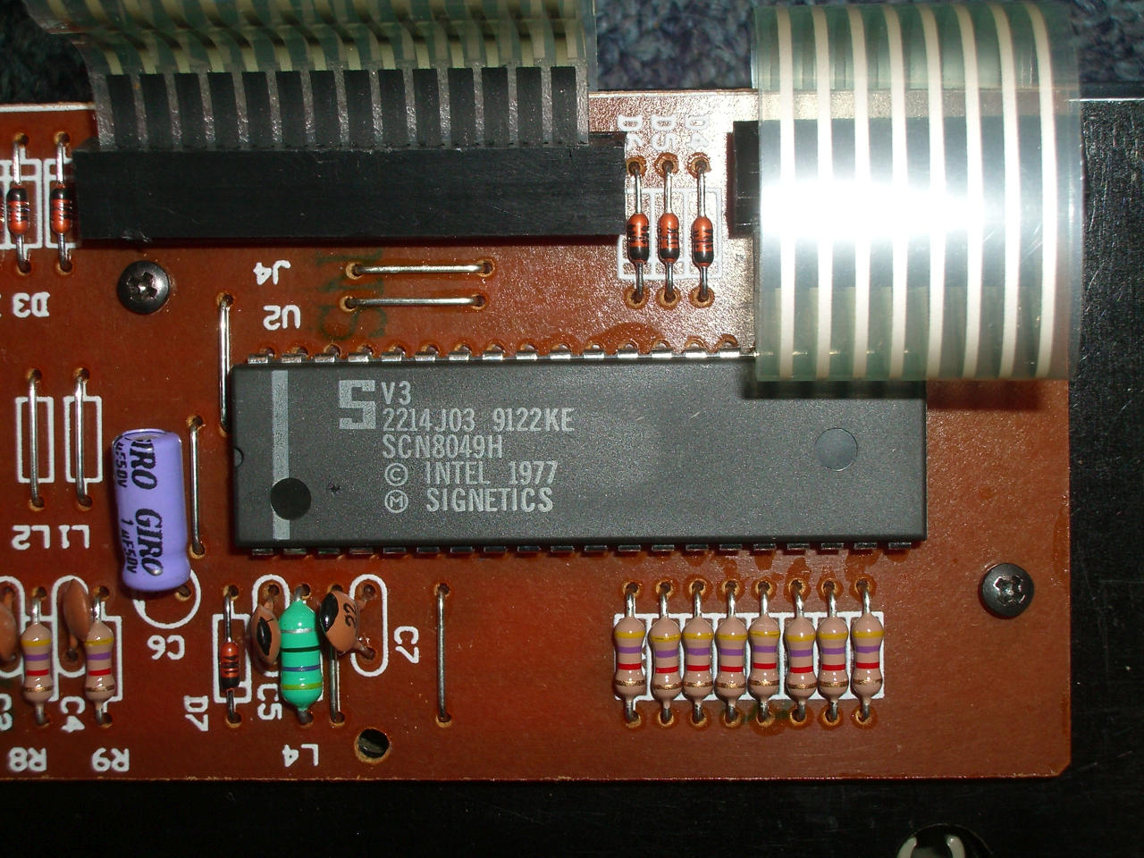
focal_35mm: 62
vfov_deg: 23.7
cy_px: 429
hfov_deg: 31.2
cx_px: 572
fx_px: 2049
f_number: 5.6
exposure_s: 1/60
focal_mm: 10.2
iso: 80
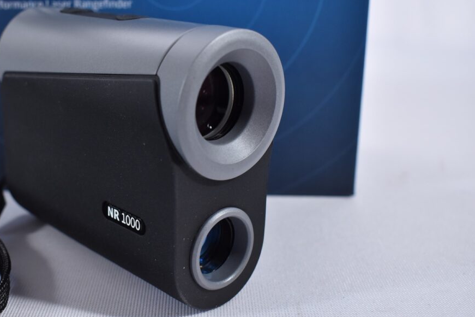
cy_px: 146
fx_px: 682
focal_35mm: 52
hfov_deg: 37.9
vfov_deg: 26.1
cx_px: 154
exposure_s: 1/40
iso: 640
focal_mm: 25
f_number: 5
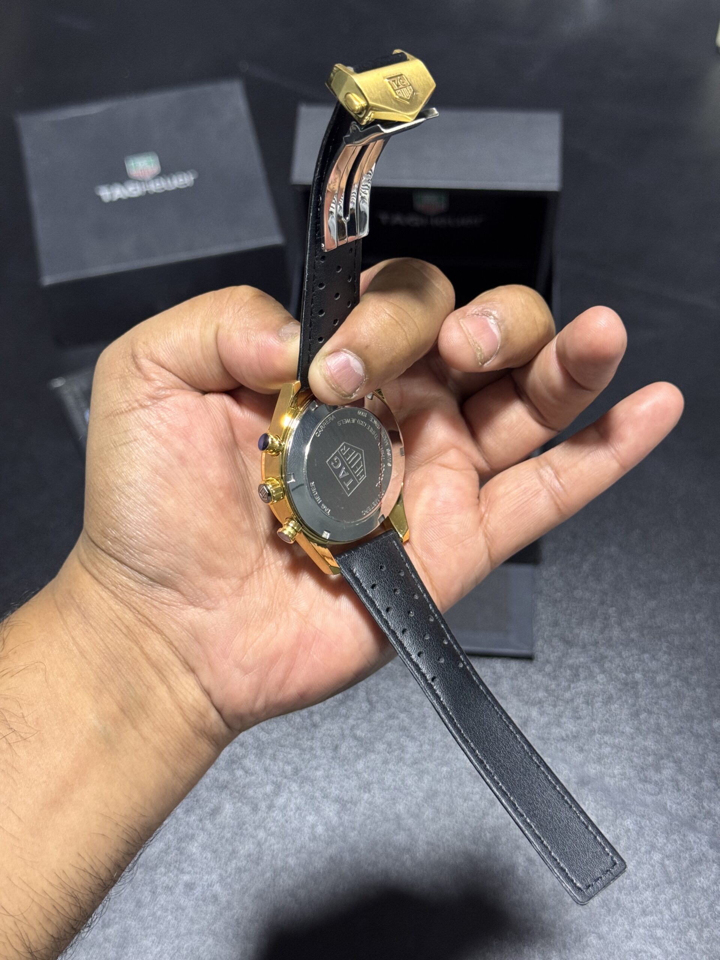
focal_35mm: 48
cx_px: 360
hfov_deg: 30.3
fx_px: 1331
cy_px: 480
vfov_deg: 39.7
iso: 200
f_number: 1.78
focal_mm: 6.76
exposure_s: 1/50
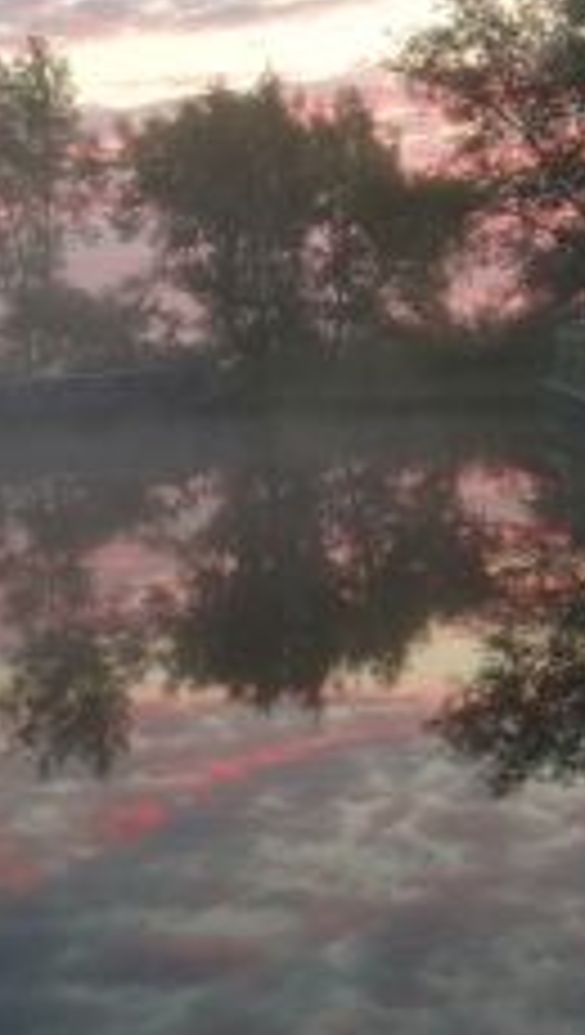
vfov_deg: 35.4
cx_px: 230
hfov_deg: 20.4
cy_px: 576
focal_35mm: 59
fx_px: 1621
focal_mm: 3.6
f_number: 1.8
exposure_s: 1/50
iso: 64
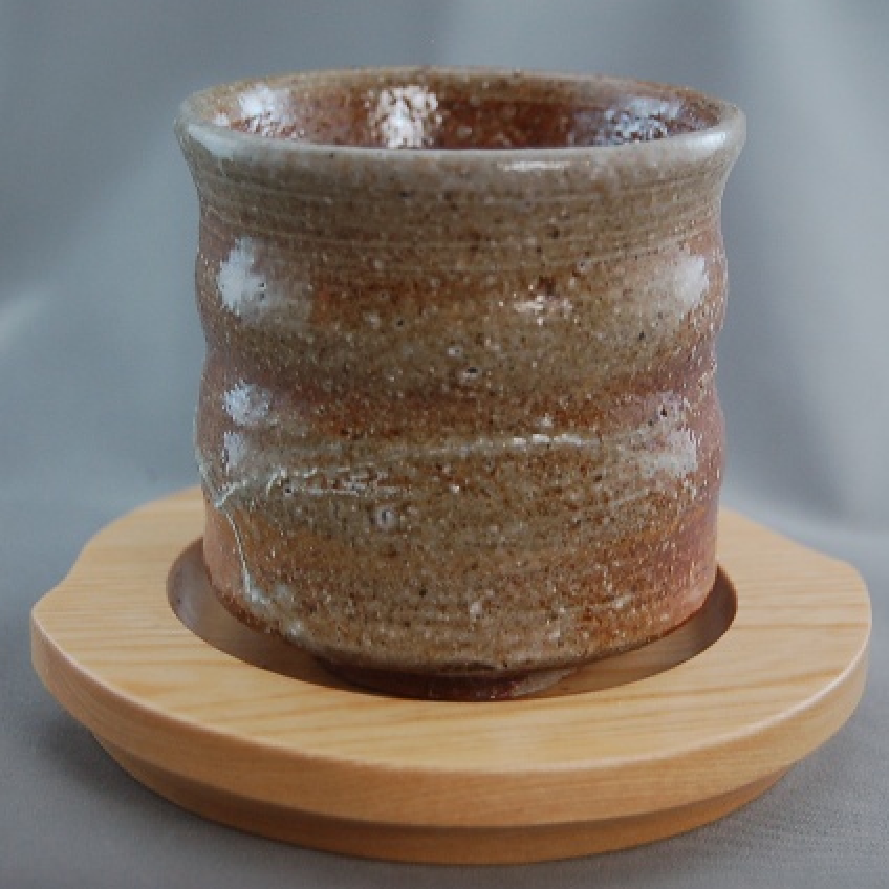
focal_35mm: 87
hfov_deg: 20.0
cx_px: 436
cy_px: 444
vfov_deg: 20.0
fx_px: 2517
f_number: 5.3
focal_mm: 45
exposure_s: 1/30
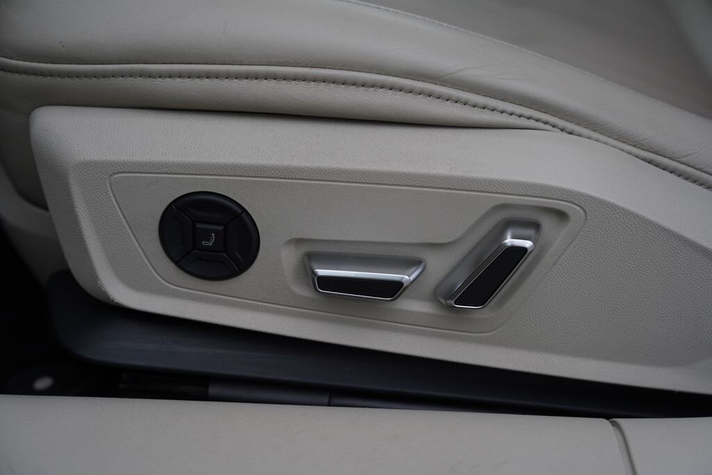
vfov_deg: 28.1
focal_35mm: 48
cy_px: 238
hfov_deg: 41.1
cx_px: 356
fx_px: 949
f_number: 3.5
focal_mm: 48
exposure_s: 1/80
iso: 100
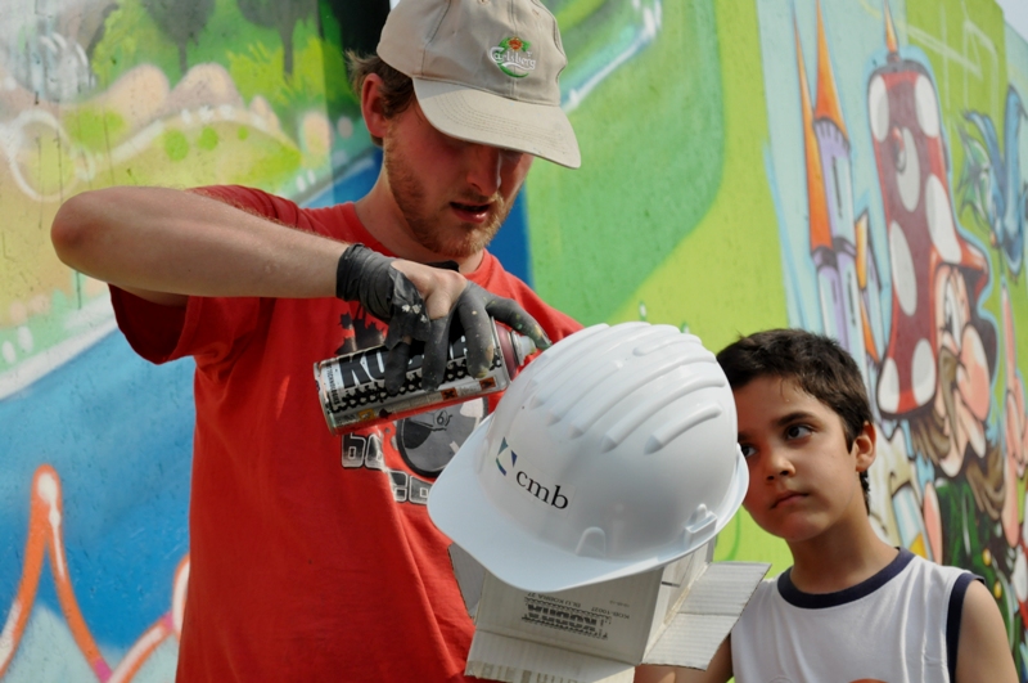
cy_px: 342
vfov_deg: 16.5
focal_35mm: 82
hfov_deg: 24.7
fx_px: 2352
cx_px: 514
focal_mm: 55
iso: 800
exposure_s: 1/3200
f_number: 6.3
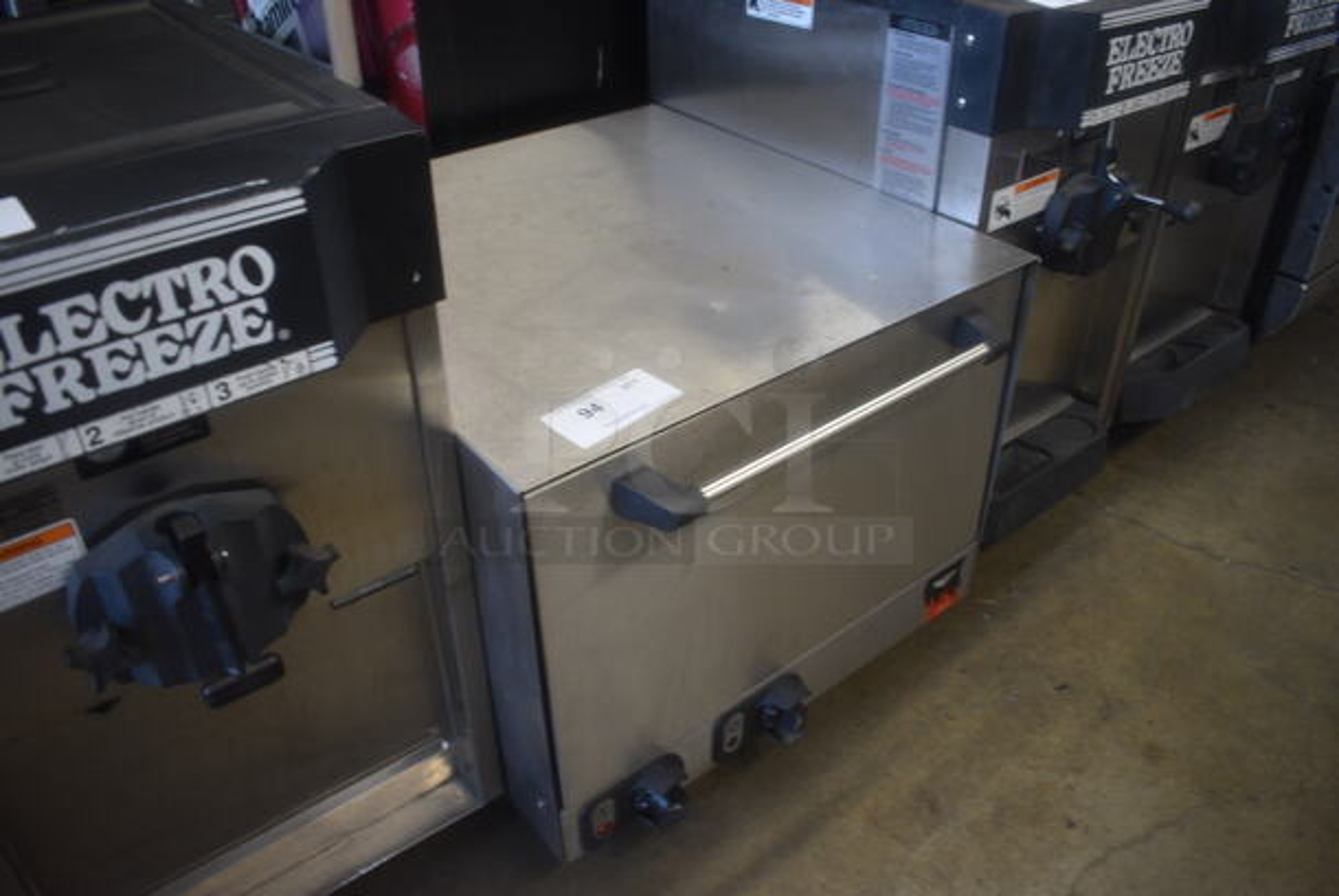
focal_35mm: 27
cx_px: 670
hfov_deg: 67.3
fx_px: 1005
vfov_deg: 48.0
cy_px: 448
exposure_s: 1/125
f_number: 3.5
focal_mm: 18
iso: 800
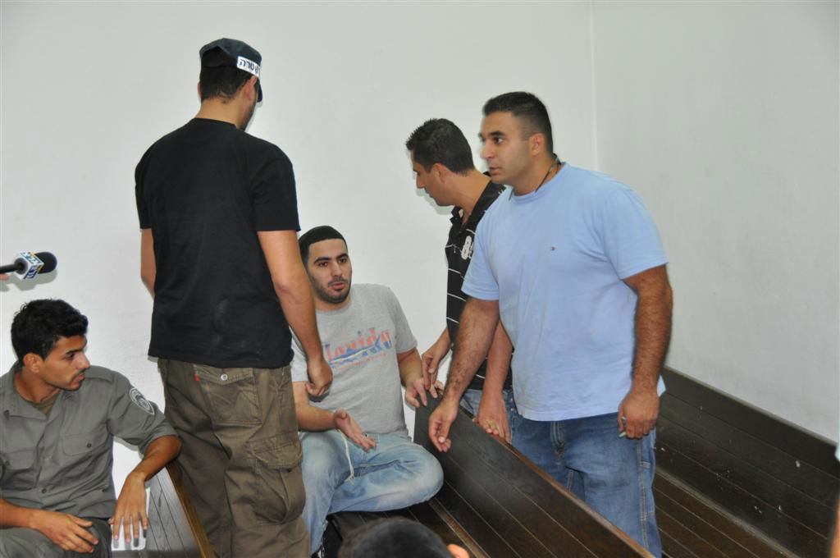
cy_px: 279
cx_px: 420
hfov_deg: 27.0
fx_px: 1748
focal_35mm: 75
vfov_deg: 18.1
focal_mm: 50
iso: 800
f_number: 4.8
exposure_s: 1/60
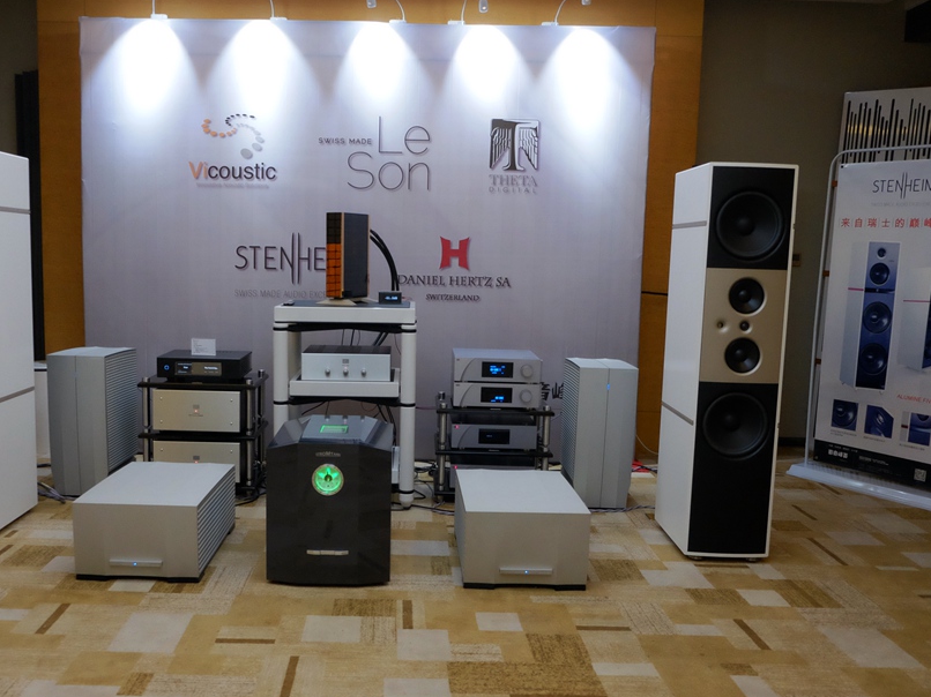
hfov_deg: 55.3
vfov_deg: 42.9
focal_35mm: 33
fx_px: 887
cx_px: 416
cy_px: 369
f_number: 2.8
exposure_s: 1/80
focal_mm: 18
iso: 3200
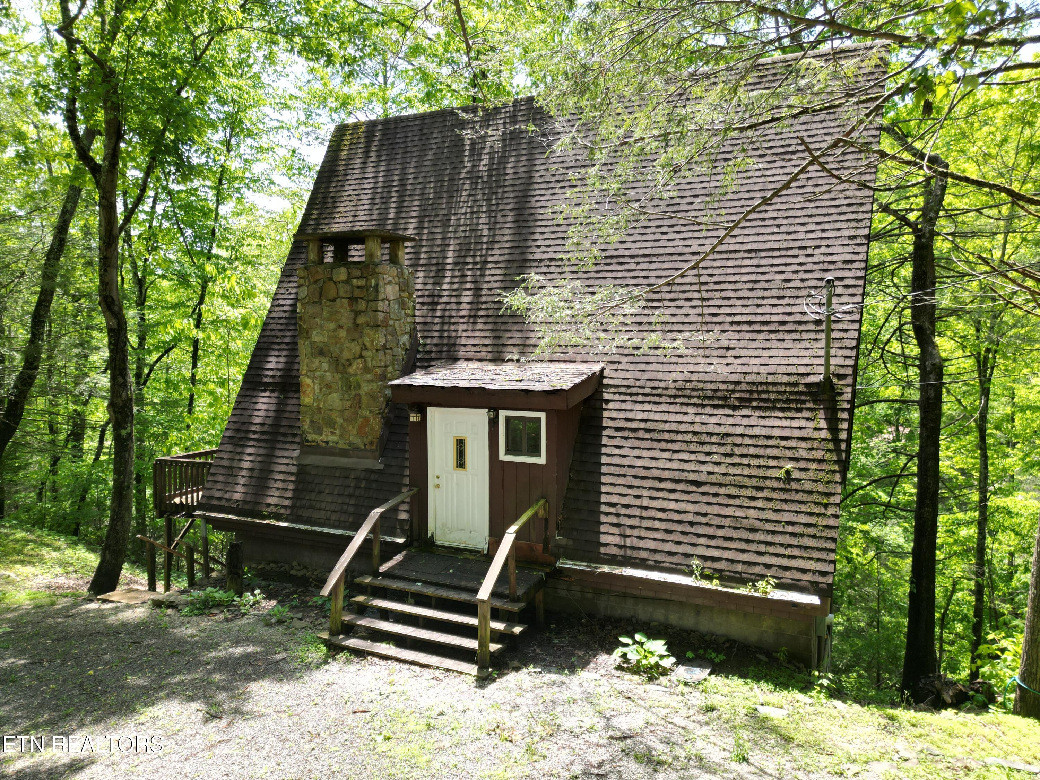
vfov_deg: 56.8
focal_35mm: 24
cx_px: 520
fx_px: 721
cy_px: 390
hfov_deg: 71.6
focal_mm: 6.72
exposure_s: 1/500
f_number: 1.7
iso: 100
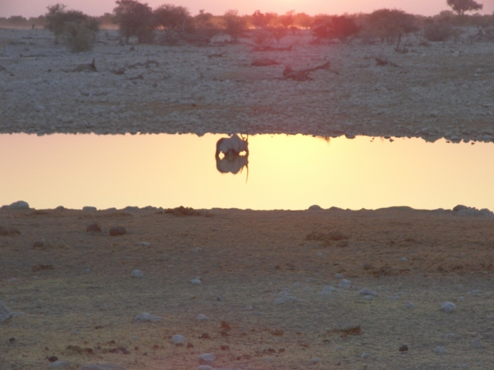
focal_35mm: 140
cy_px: 185
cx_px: 247
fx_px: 1998
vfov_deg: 10.6
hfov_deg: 14.1
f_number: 4.1
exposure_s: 1/160
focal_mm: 29.4
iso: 80
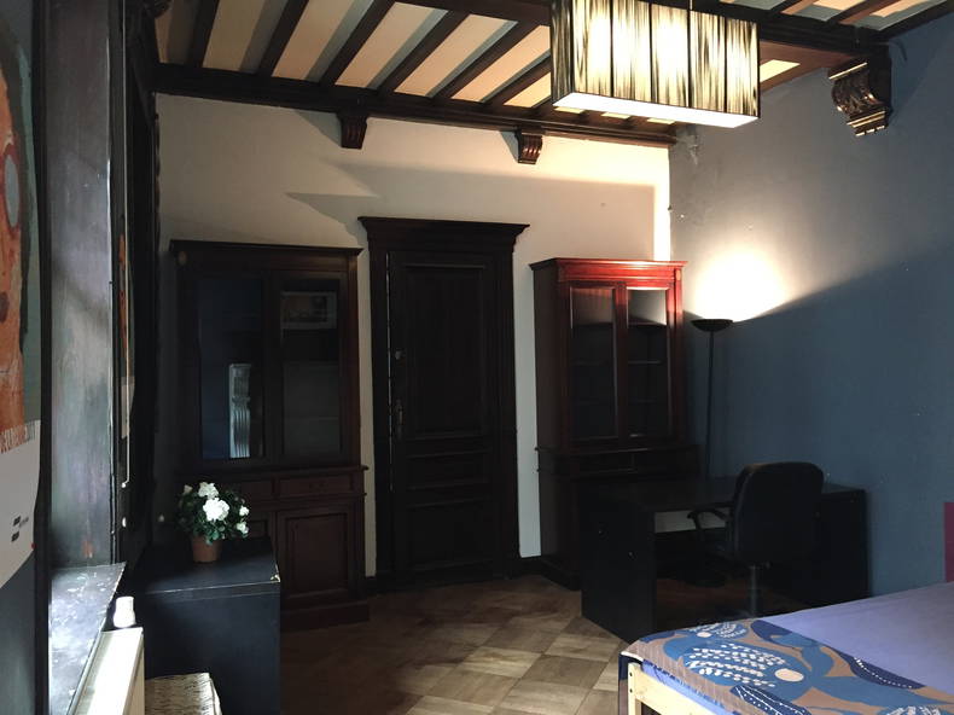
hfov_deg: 61.7
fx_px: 799
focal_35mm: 29
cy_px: 358
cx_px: 477
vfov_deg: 48.2
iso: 250
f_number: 2.2
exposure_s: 1/20
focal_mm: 4.15
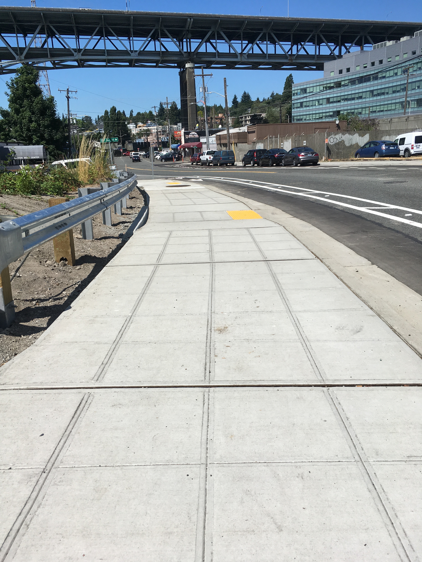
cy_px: 281
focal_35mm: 29
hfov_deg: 48.2
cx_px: 211
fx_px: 471
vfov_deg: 61.7
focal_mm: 4.15
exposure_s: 1/2564
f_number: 2.2
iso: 25
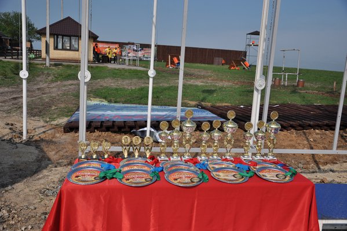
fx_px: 347
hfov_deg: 53.2
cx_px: 174
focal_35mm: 36
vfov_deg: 36.8
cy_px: 116
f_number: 5
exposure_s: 1/4000
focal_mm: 24
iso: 200
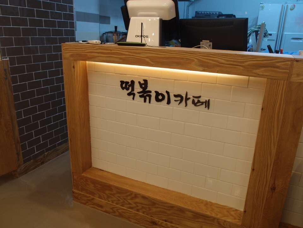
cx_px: 152
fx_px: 245
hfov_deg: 63.4
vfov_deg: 49.7
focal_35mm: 28
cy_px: 114
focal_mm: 6
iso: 125
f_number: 2.2
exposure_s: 1/100
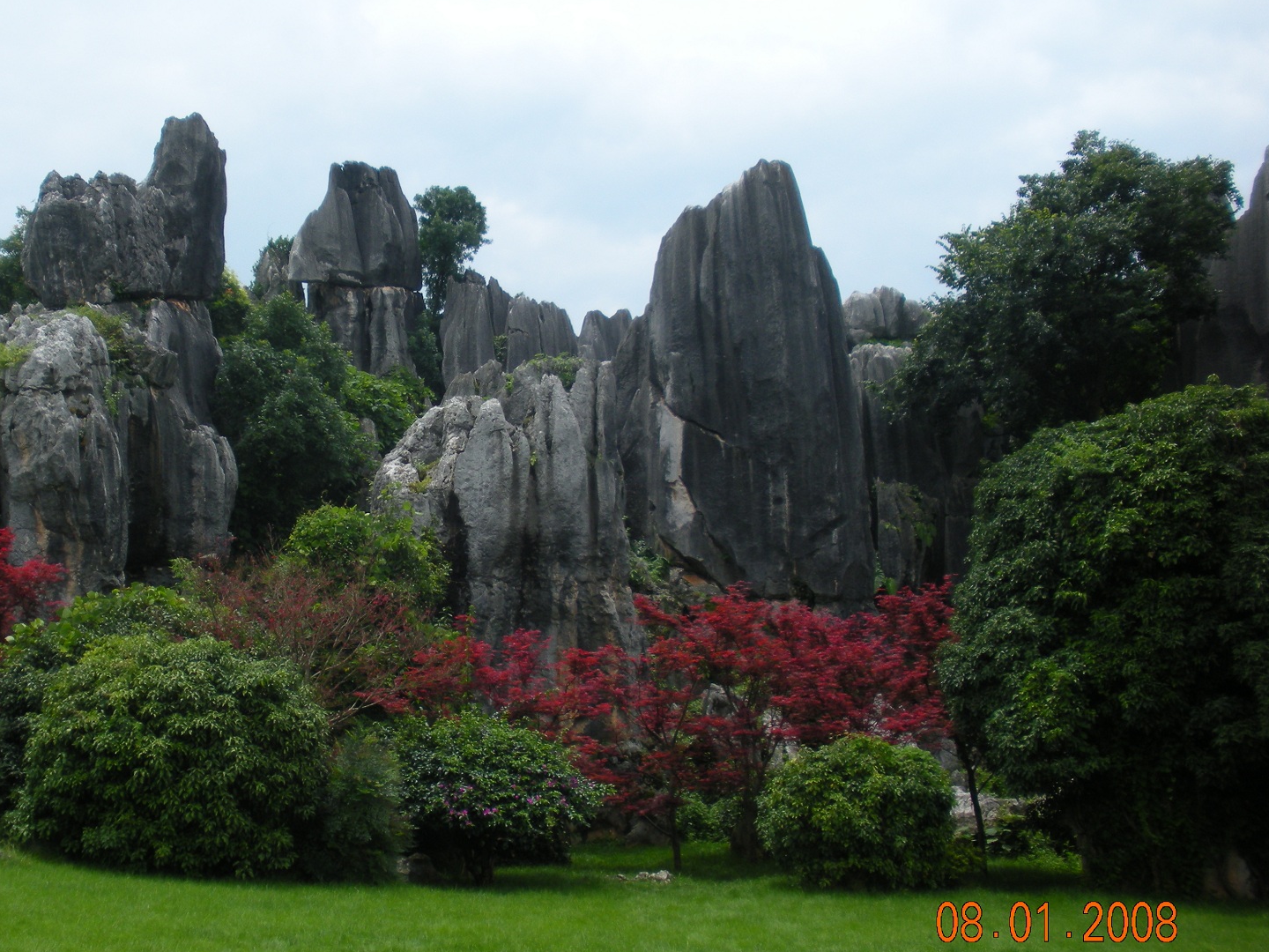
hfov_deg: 41.8
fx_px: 1650
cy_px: 451
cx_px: 482
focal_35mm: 45
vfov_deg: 32.2
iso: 64
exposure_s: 1/772
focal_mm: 6.3
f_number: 3.5
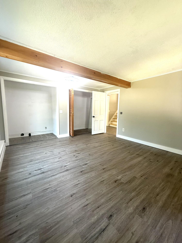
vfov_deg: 102.1
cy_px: 122
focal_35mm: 14
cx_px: 91
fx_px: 98
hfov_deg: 85.7
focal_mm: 2.22
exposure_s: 1/99
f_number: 2.2
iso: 200
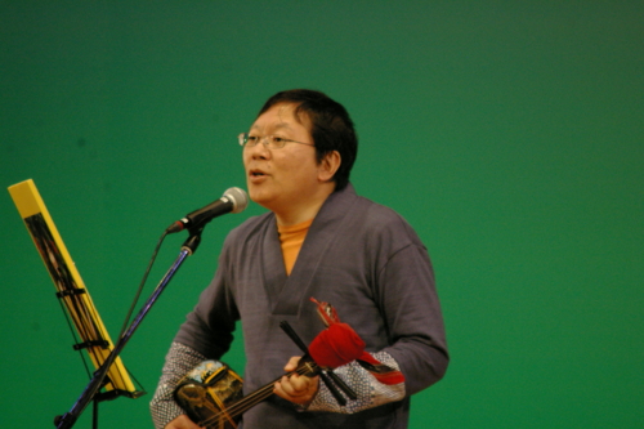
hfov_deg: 4.6
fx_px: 8047
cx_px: 322
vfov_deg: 3.1
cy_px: 214
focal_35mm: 450
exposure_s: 1/180
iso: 1600
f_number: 5.6
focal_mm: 300
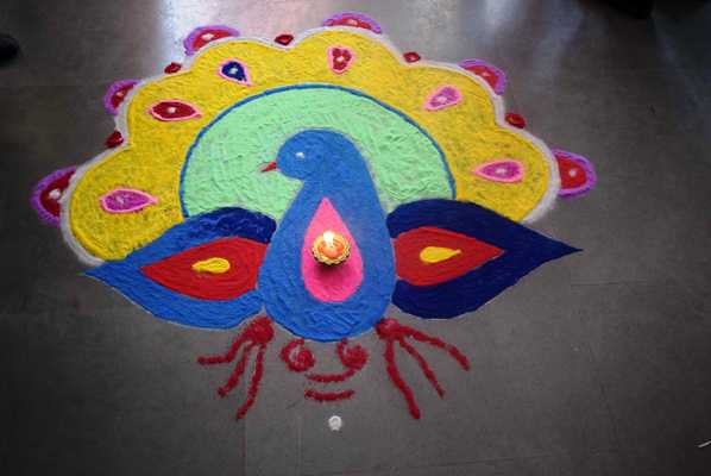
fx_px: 741
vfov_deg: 35.6
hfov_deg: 51.2
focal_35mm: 38
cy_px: 238
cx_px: 356
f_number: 4
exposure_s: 1/60
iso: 450
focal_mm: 25
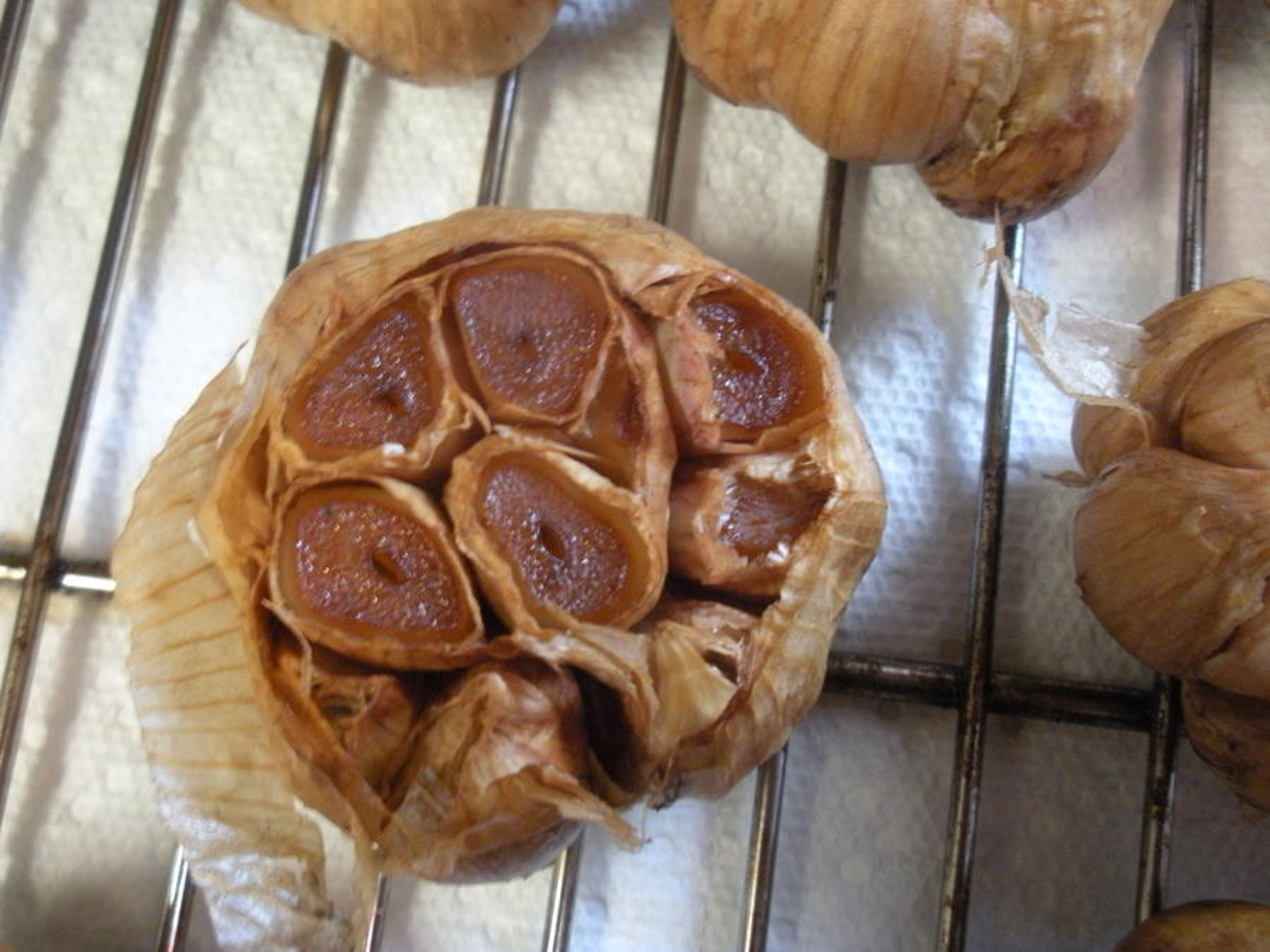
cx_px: 635
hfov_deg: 51.4
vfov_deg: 39.7
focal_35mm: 36
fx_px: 1321
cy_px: 476
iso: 400
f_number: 3.5
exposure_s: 1/14
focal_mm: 6.3
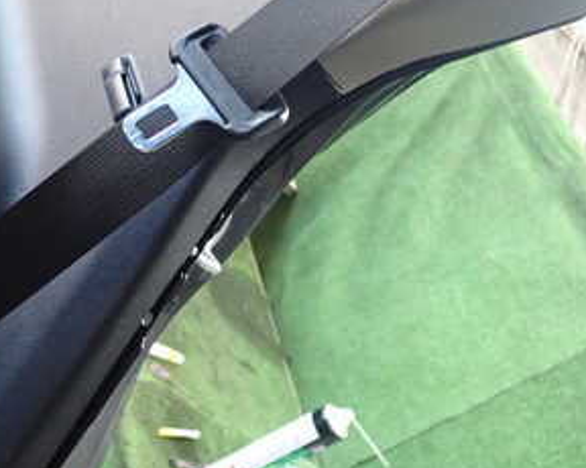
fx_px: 1057
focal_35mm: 61
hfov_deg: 30.3
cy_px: 203
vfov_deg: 24.9
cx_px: 128
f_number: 2.3
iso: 400
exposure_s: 1/30
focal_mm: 5.4
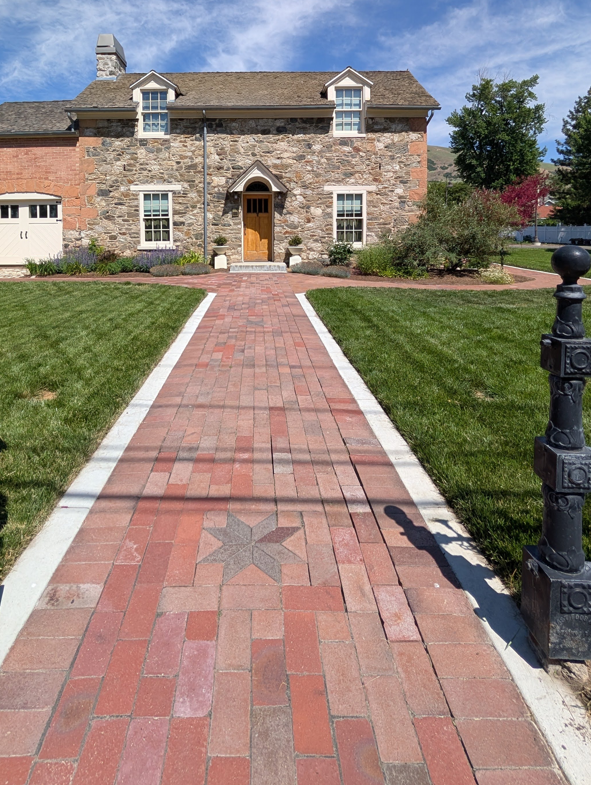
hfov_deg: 71.5
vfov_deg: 84.0
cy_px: 249
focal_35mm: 18
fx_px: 409
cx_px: 262
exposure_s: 1/3906
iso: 54
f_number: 1.7
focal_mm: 2.02
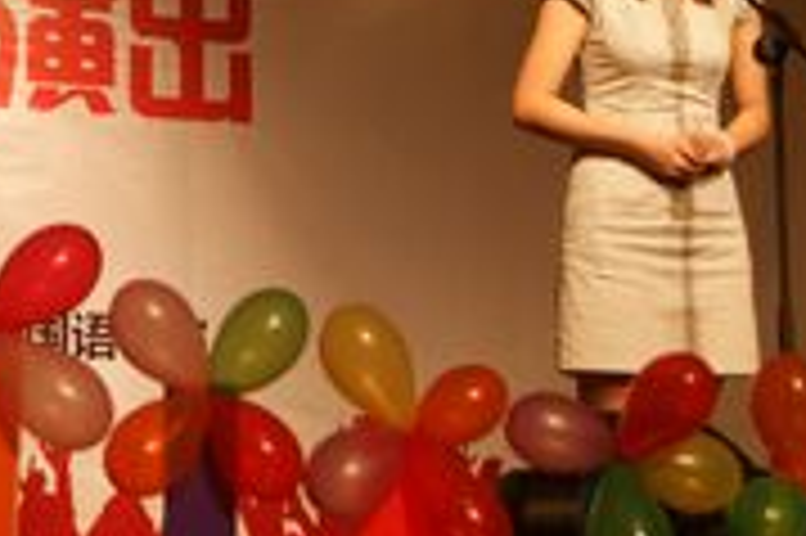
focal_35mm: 151
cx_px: 261
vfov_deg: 9.0
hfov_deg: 13.6
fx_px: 3380
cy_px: -41
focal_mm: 45
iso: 125
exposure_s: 1/80
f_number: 5.6
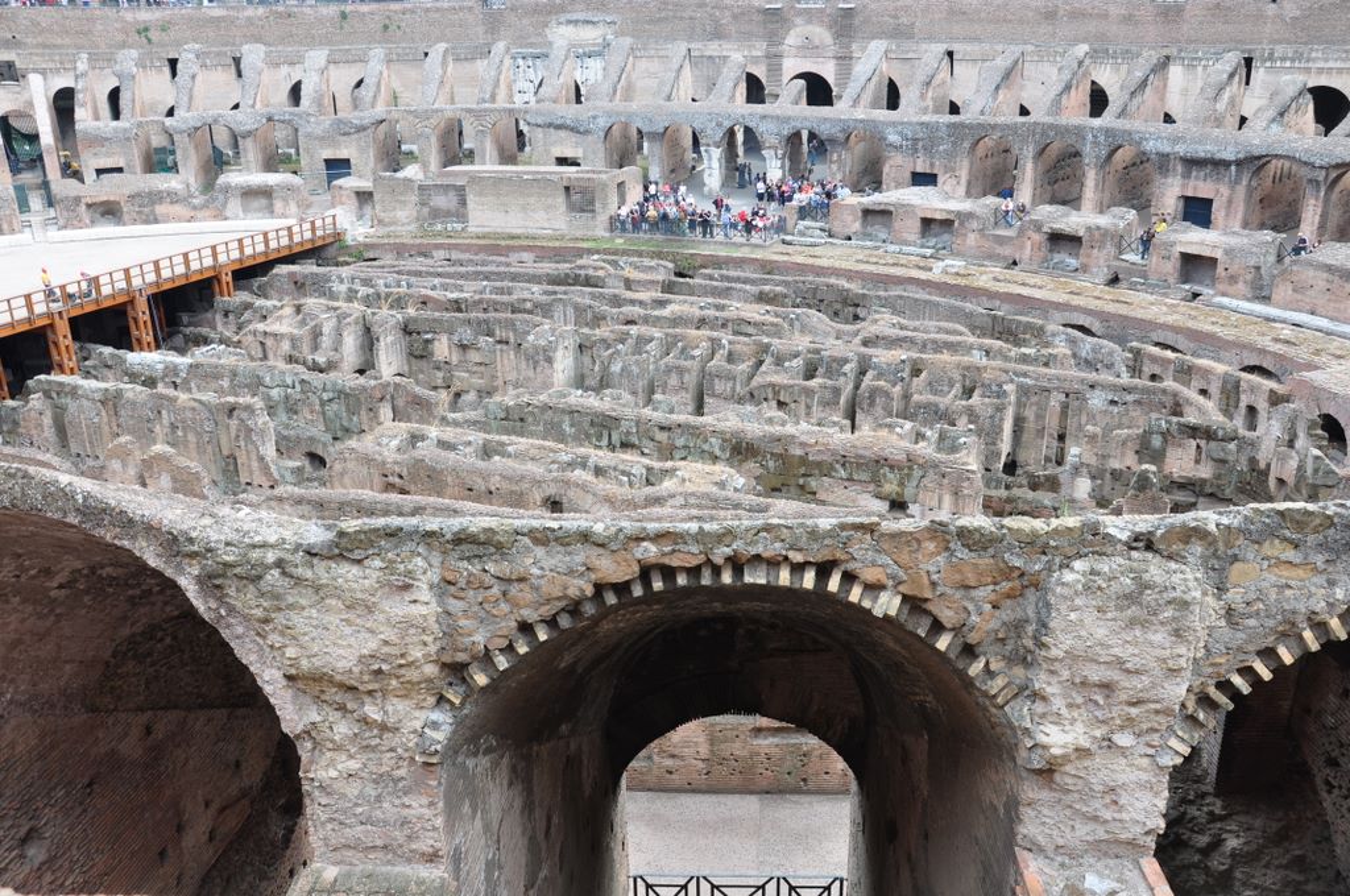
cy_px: 448
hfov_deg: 57.3
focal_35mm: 33
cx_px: 675
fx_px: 1236
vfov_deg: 39.9
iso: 320
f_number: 8
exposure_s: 1/60
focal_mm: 22
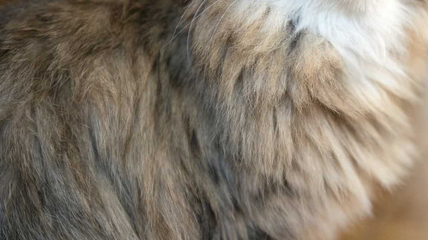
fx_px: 862
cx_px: 374
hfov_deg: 27.0
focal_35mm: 76
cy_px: 44
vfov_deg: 15.8
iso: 1000
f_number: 1.8
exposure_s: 1/500
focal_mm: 35
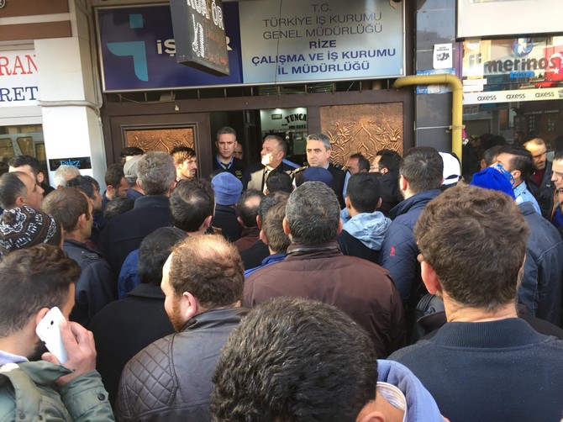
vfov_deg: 48.2
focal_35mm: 29
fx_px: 471
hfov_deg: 61.7
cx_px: 282
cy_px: 211
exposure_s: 1/50
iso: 32
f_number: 2.2
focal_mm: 4.15
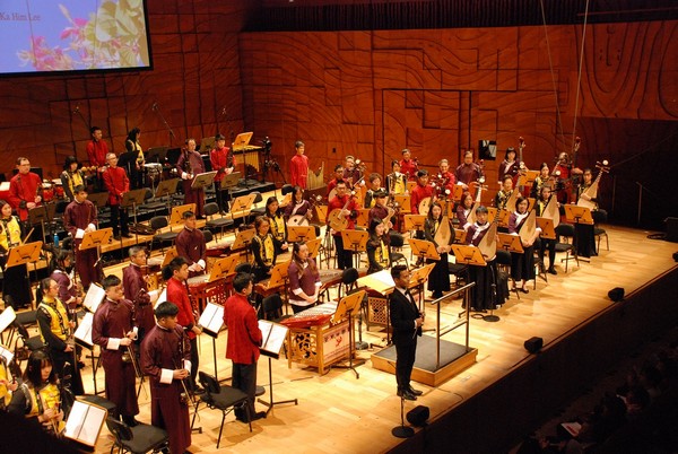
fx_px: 792
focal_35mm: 42
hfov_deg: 46.3
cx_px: 339
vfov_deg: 32.0
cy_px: 227
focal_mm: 28
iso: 1600
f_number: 5.6
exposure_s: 1/60
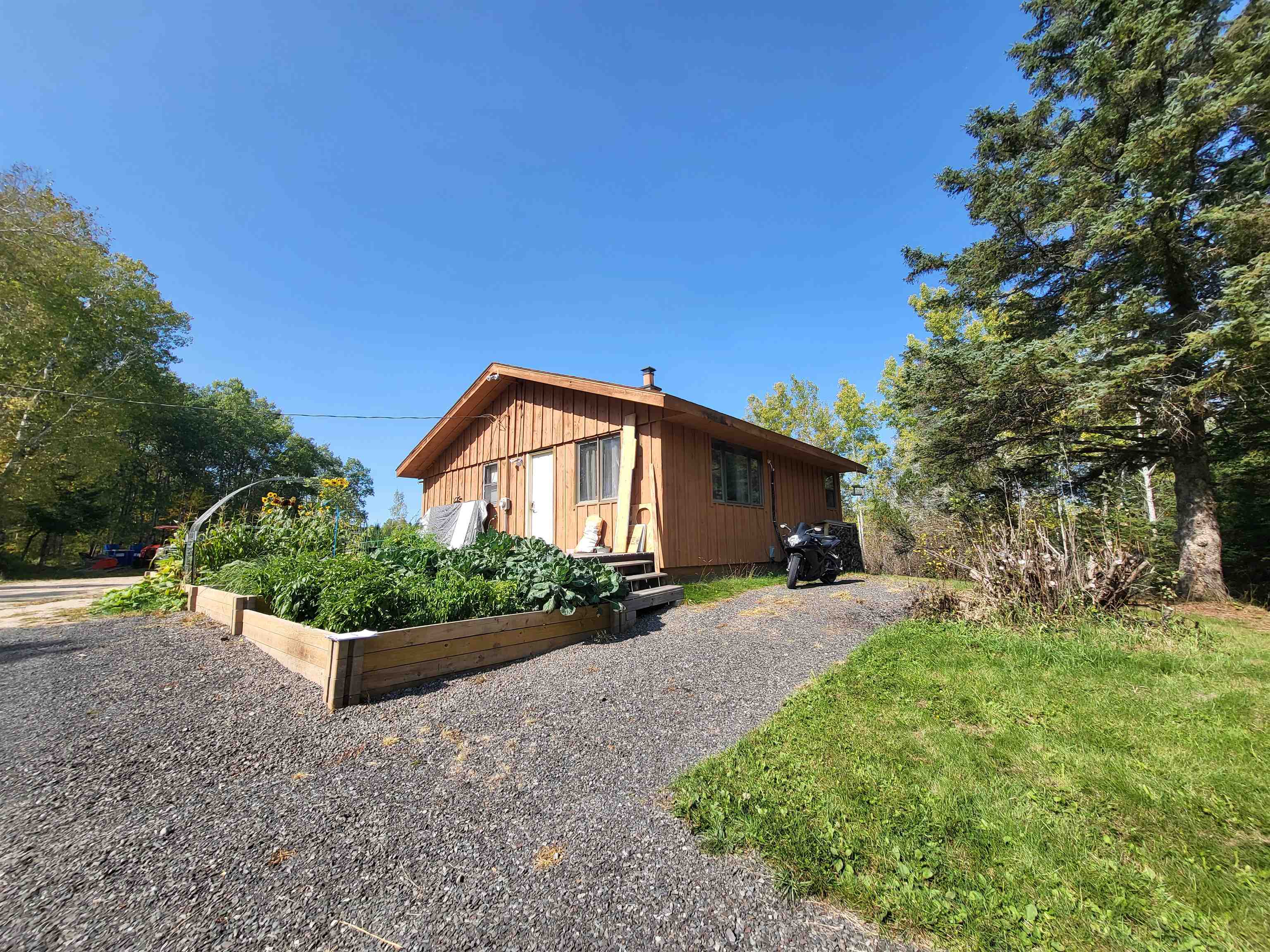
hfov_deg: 106.2
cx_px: 635
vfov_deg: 89.9
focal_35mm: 13
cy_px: 476
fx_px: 477
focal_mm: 1.74
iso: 32
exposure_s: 1/679
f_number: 2.2
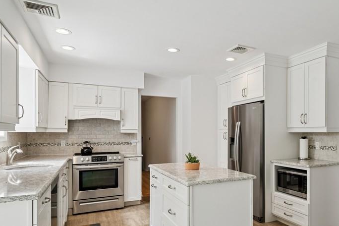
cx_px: 216
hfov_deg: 68.8
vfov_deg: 49.8
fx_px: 242
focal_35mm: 26
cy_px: 136
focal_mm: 19.5
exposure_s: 1/250
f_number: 8
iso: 400
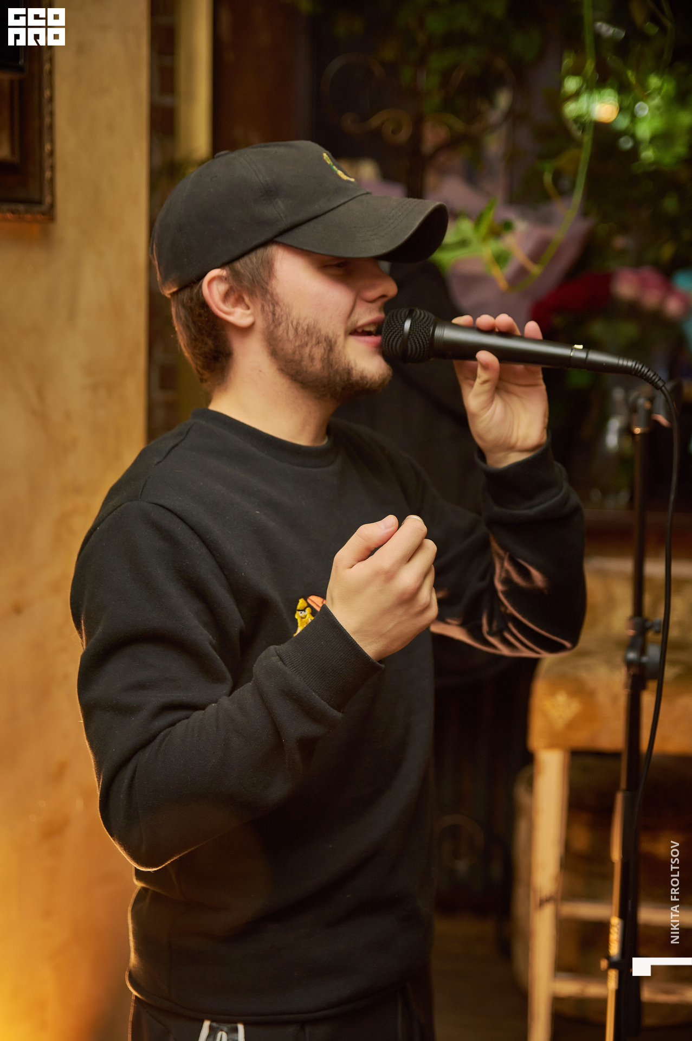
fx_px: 2166
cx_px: 346
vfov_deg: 27.0
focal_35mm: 75
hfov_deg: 18.2
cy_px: 520
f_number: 2.8
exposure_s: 1/100
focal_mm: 50
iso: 500
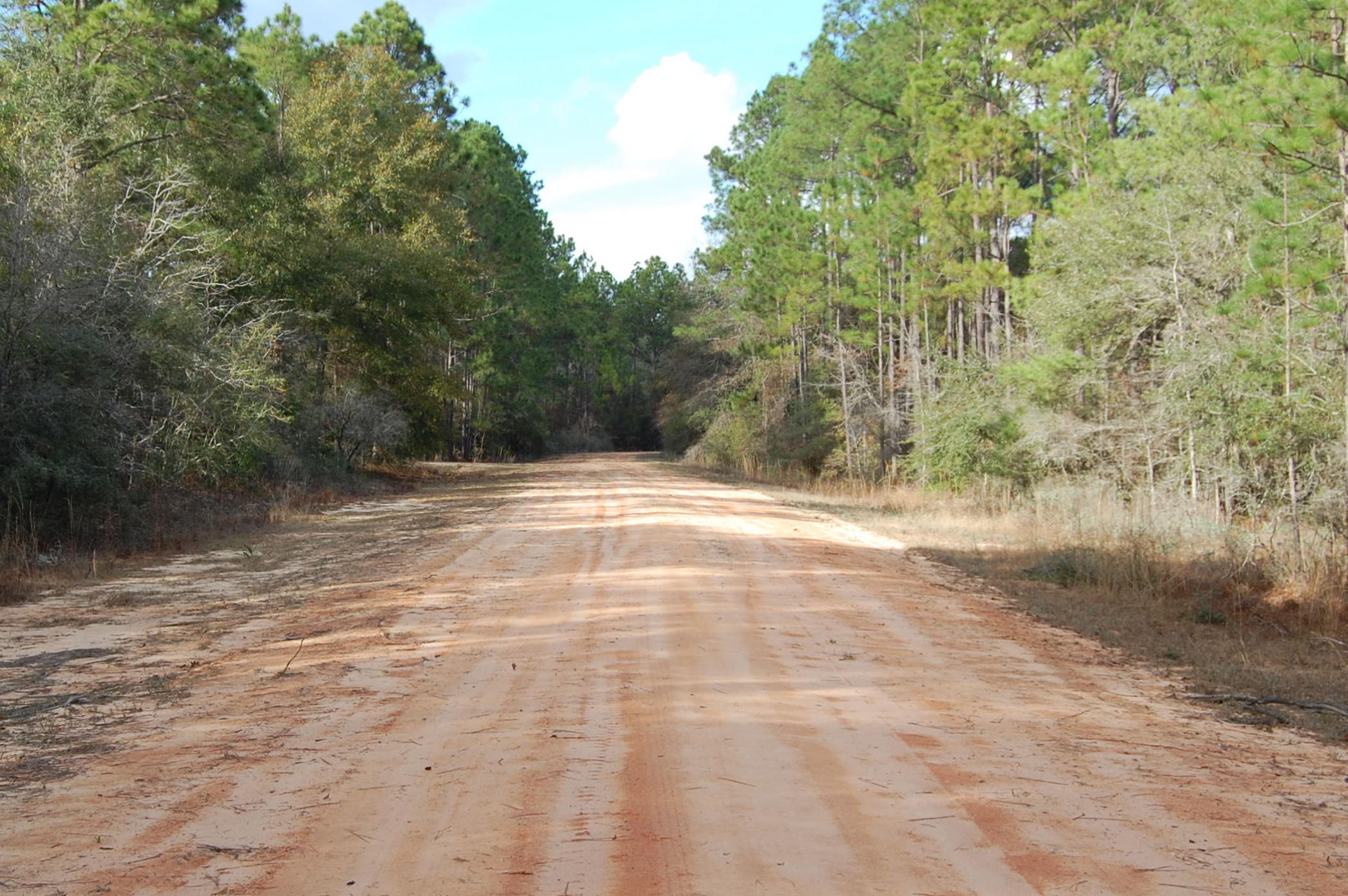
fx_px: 2245
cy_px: 515
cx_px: 497
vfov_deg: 22.6
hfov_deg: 33.2
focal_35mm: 60
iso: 200
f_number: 7.1
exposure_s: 1/200
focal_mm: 28
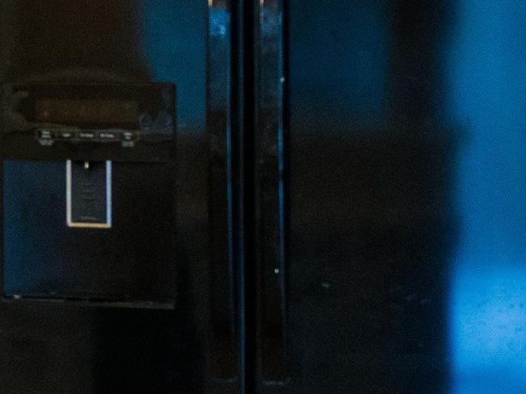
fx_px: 2766
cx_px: -463
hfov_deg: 10.2
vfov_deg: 8.1
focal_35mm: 182
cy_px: 41
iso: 2500
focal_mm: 38
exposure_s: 1/250
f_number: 2.8
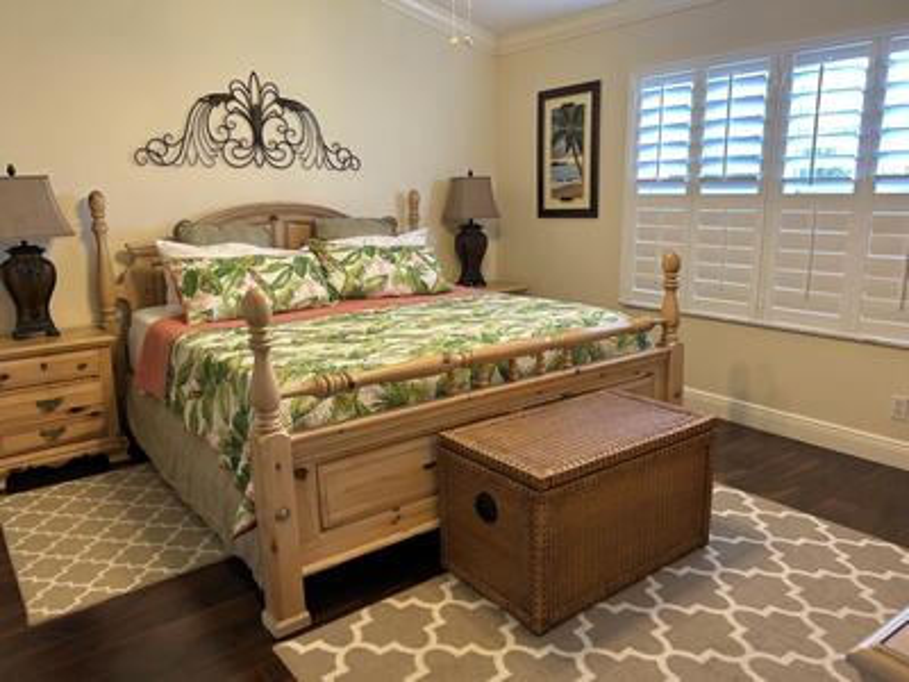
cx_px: 454
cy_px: 341
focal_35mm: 26
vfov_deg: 53.1
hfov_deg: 67.3
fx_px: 683
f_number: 1.5
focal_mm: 5.7
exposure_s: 1/60
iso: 80
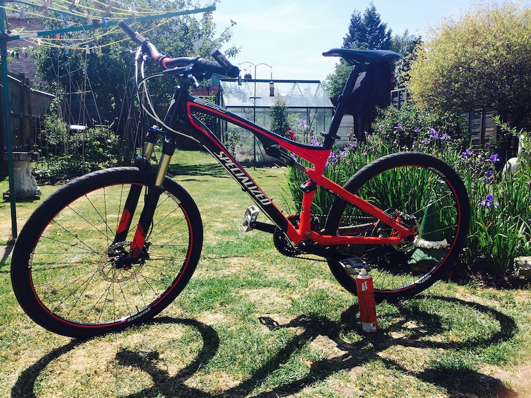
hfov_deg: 61.7
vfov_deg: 48.2
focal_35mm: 29
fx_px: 445
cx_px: 266
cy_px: 199
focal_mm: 4.15
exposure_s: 1/1580
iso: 32
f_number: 2.2
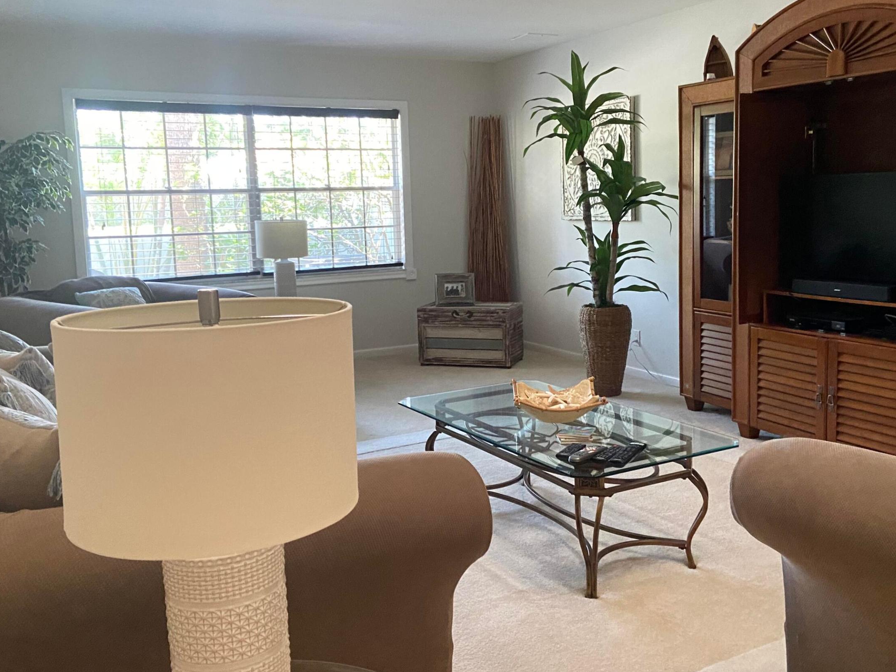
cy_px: 312
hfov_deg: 52.5
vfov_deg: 40.7
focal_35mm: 35
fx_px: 906
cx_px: 501
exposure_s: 1/60
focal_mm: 4.25
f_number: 1.8
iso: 400
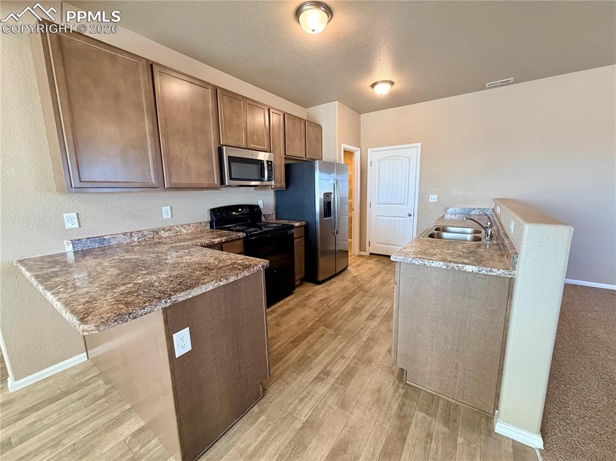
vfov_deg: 85.6
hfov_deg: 102.1
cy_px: 230
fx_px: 249
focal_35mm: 14
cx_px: 308
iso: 320
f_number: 2.2
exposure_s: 1/60
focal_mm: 2.22
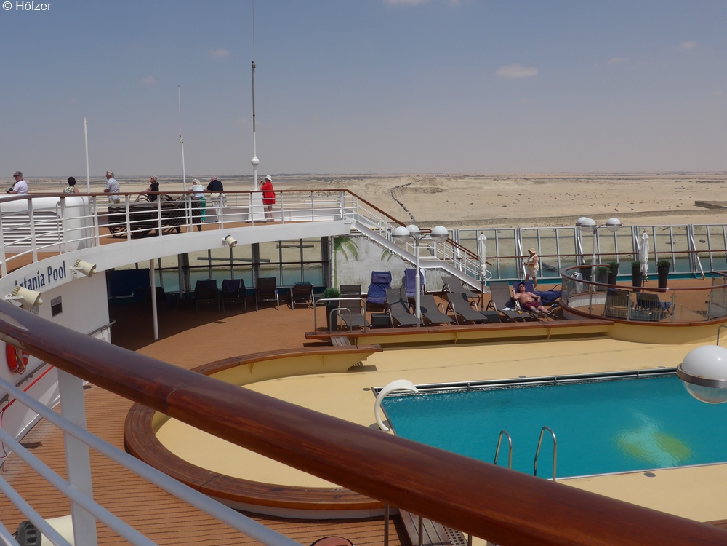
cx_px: 364
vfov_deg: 48.2
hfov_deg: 61.7
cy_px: 273
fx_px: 609
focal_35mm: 29
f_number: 4
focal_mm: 6
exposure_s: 1/2000
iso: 80
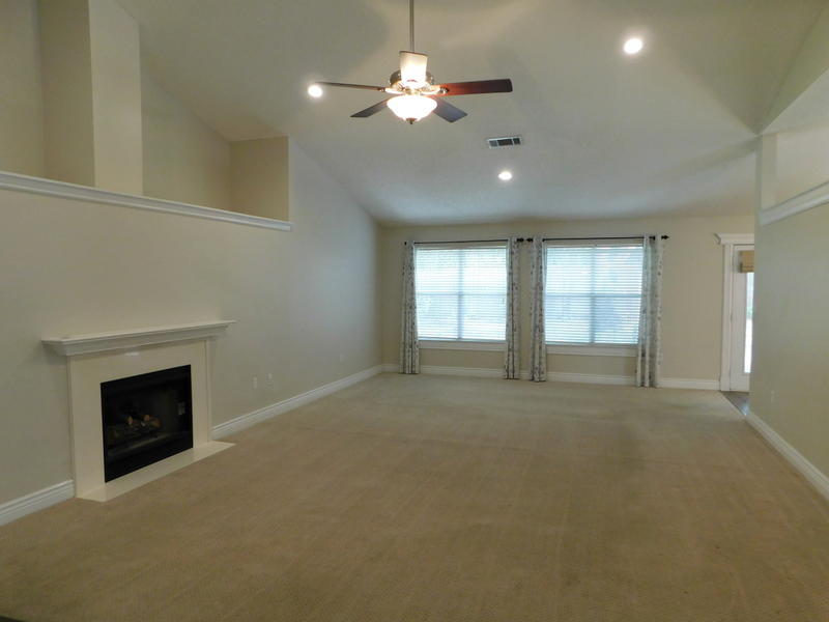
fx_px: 551
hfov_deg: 73.9
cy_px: 311
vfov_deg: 58.9
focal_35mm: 23
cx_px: 414
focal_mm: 4
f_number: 3
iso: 280
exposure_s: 1/30
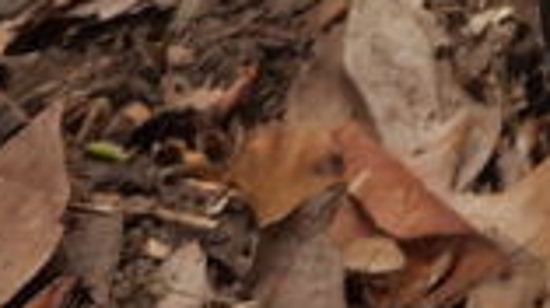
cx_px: 1016
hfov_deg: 13.7
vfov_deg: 7.6
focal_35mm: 139
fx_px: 2025
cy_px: -602
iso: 64
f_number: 1.7
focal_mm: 4.2
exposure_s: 1/50
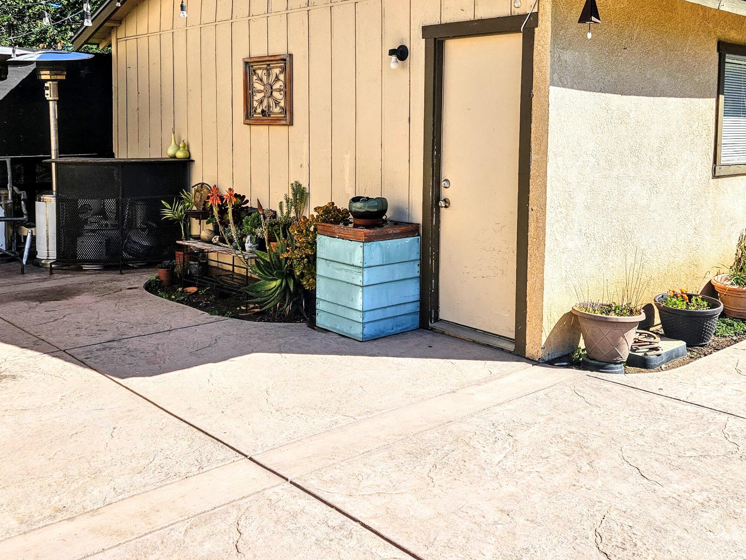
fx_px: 754
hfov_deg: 52.6
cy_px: 165
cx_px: 394
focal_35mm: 35
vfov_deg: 40.0
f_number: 1.8
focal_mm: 5.4
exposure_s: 1/1946
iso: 25
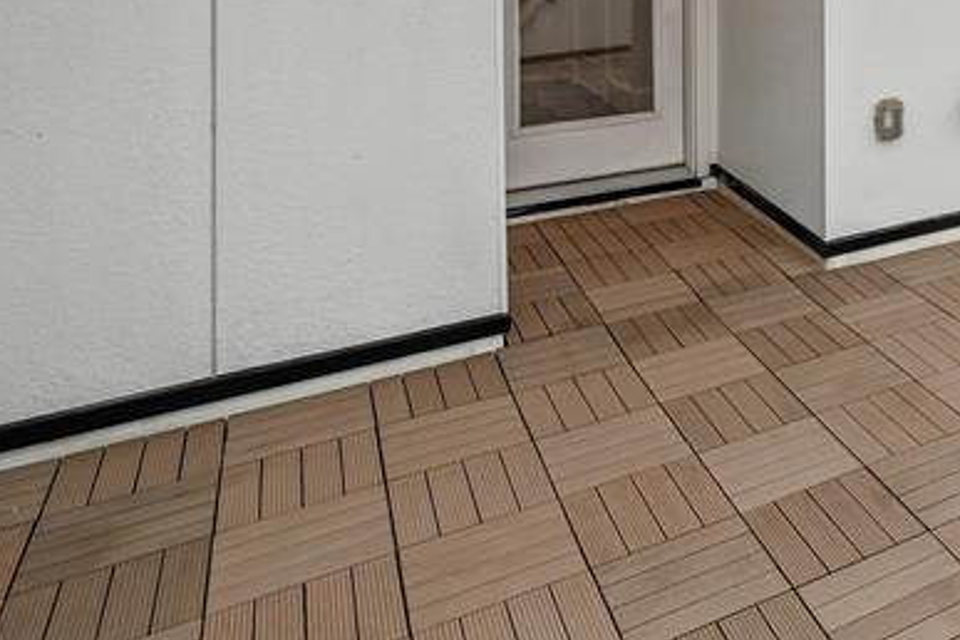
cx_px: 1062
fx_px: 987
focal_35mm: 37
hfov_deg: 41.2
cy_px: -81
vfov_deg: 31.5
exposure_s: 1/40
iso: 400
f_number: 7.1
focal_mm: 14
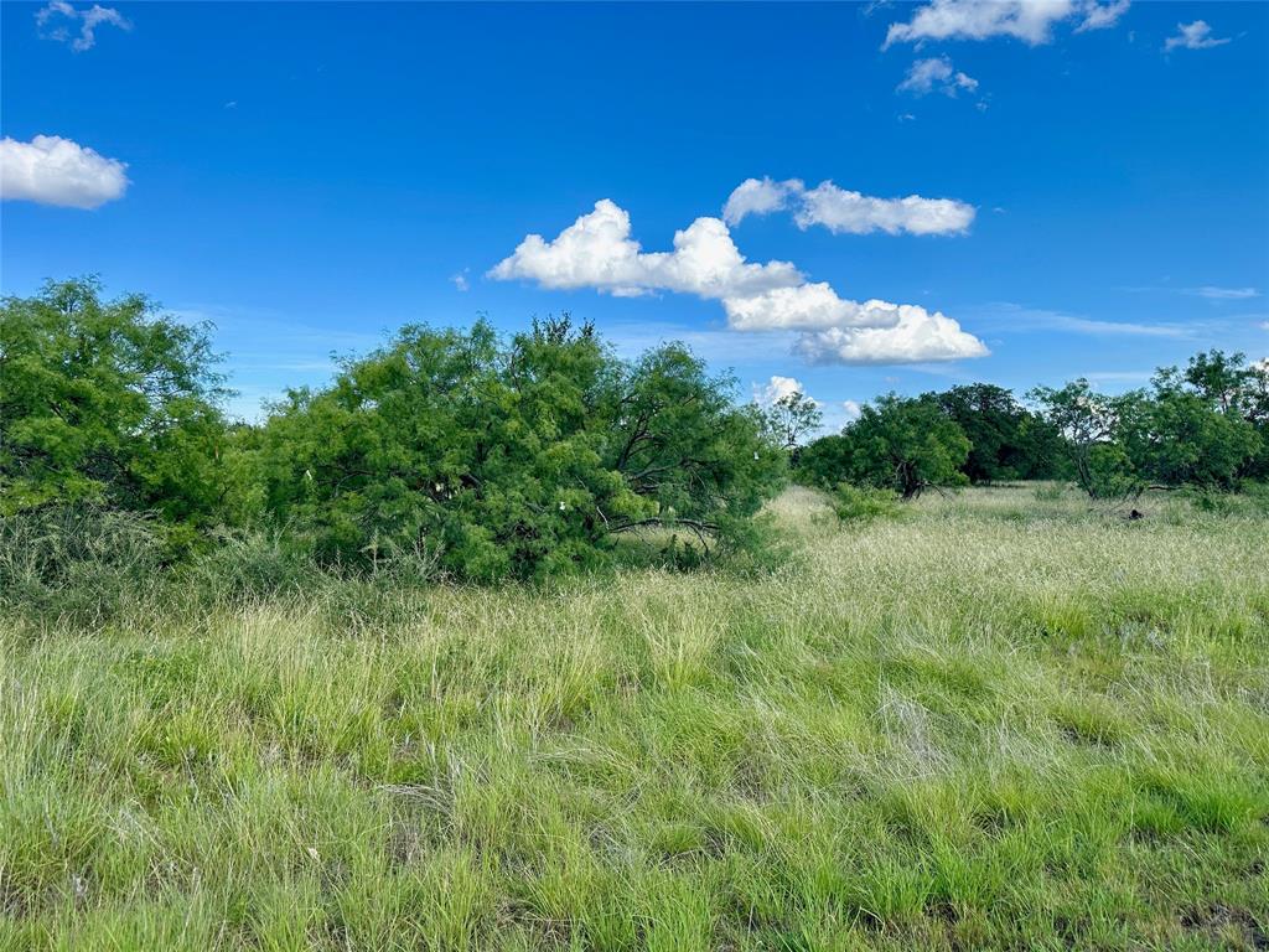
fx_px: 880
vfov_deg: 56.8
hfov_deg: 71.6
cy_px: 476
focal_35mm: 24
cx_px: 634
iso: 80
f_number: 1.78
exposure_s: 1/3861
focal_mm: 6.86
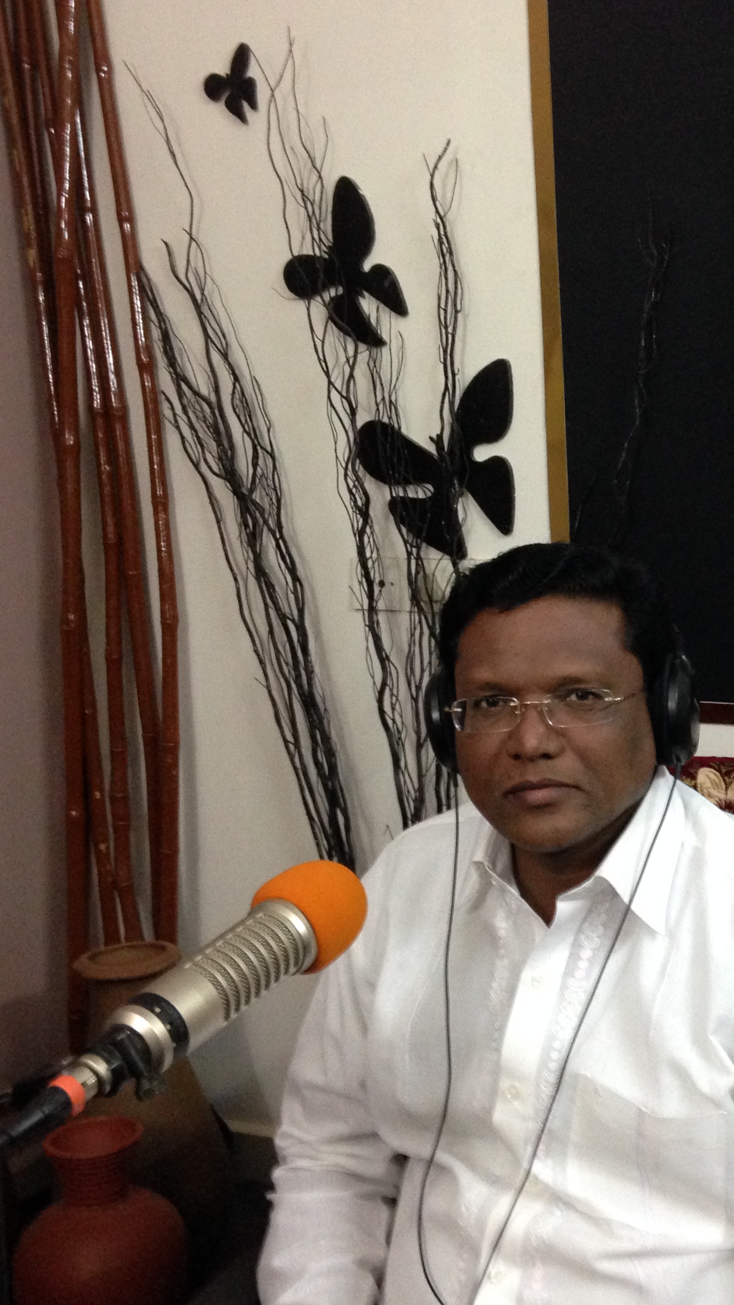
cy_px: 653
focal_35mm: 48
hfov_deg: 23.9
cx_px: 728
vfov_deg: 42.9
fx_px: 1661
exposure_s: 1/20
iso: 320
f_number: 2.4
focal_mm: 4.12
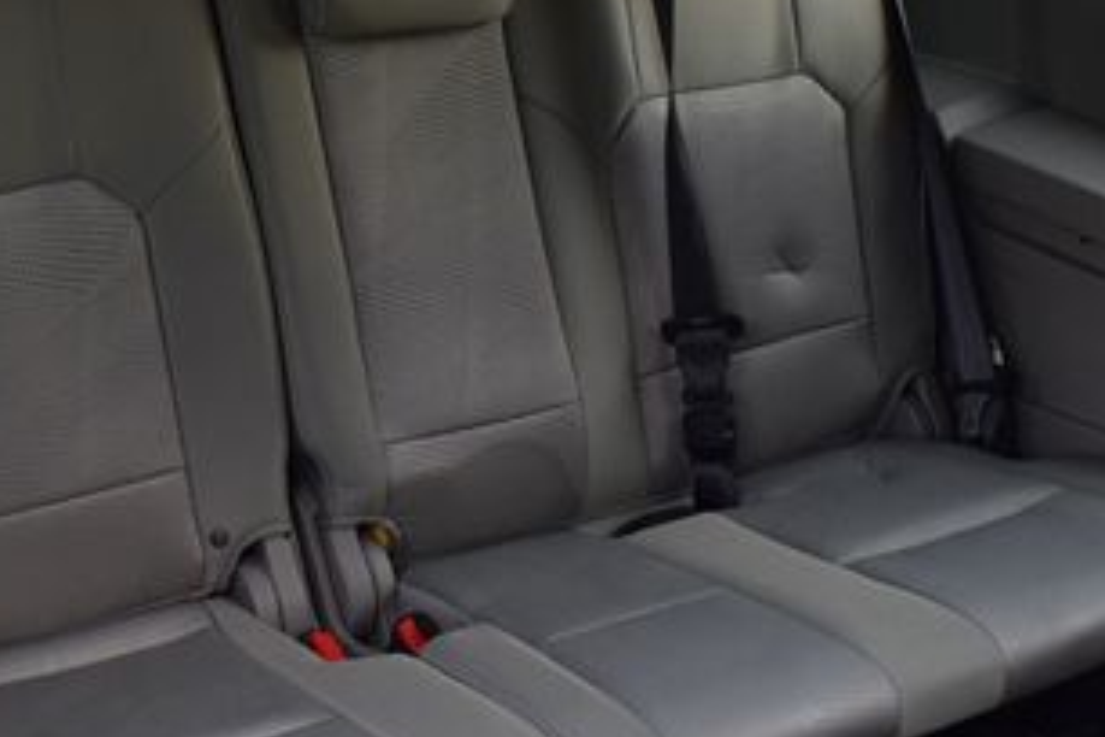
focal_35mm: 69
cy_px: 332
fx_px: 2118
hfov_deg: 29.2
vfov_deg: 19.7
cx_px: 473
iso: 400
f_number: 6.3
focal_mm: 22
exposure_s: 1/15
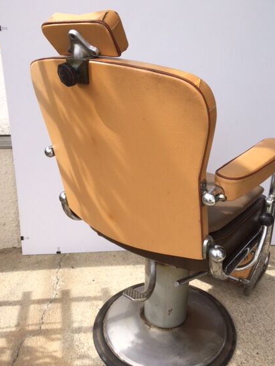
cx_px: 152
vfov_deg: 55.3
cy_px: 188
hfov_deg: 42.9
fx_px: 349
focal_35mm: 33
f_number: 2.2
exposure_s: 1/707
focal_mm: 4.15
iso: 32
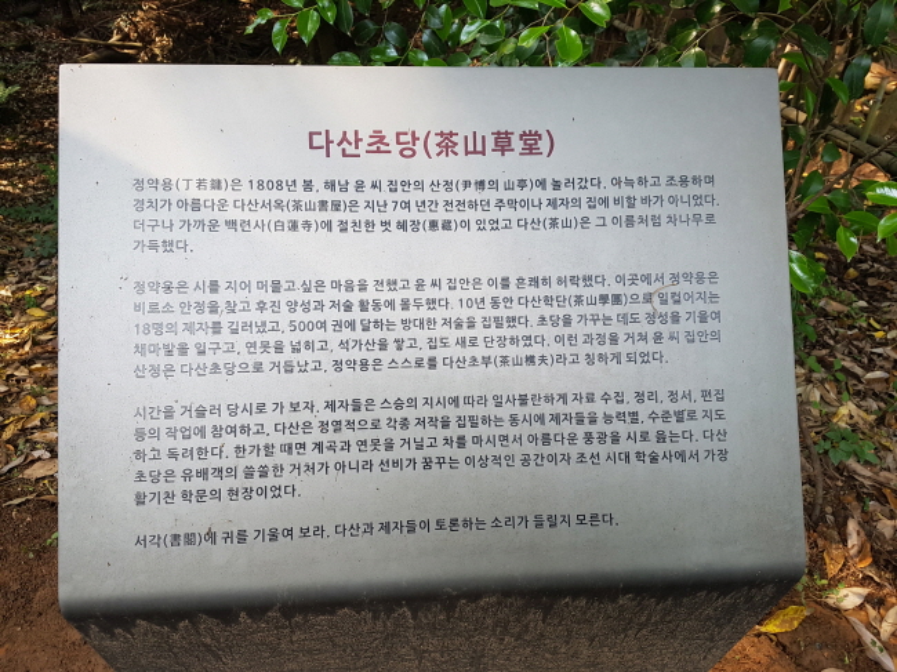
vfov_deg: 53.0
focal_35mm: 26
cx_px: 448
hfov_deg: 67.3
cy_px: 336
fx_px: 673
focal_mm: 4.2
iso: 64
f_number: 1.7
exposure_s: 1/120
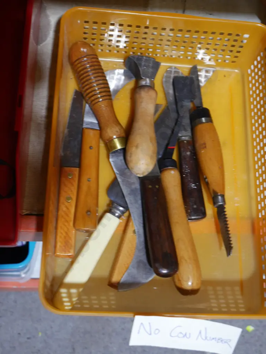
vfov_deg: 38.2
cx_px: 133
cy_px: 177
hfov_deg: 29.1
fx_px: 512
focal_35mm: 50
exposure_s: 1/60
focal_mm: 25
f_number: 5.6
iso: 800
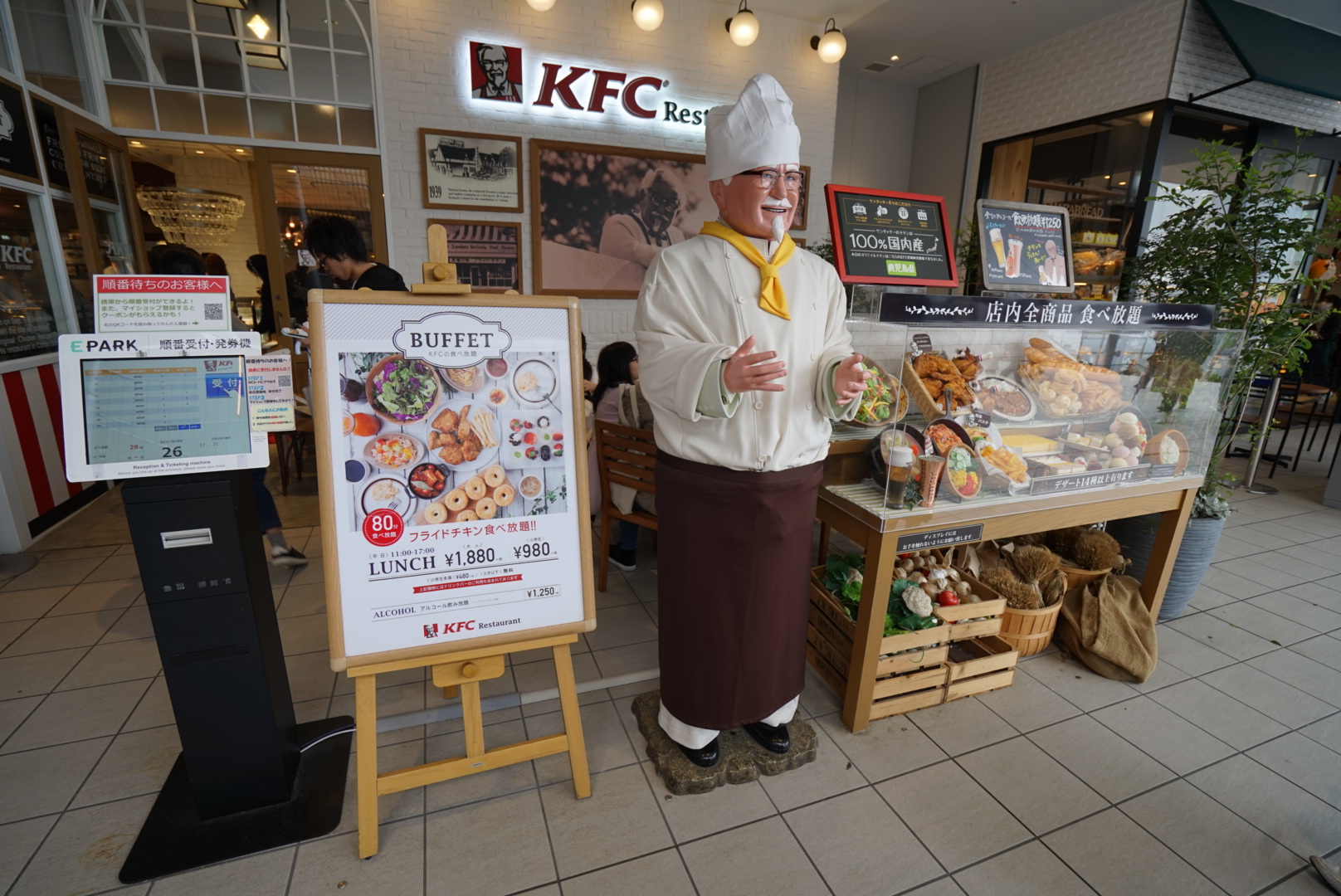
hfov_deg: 96.7
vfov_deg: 73.8
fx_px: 596
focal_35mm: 16
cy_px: 448
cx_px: 670
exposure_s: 1/60
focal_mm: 16
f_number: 4
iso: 100
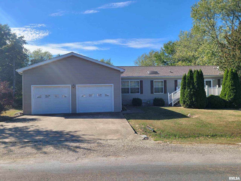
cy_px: 90
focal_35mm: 26
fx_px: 181
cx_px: 120
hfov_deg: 67.3
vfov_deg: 53.1
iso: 40
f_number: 1.8
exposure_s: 1/1819
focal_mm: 5.4
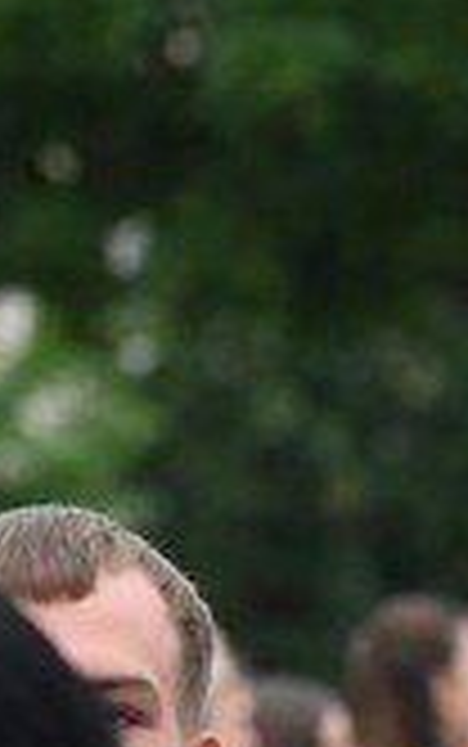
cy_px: 934
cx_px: 832
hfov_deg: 3.8
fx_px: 7008
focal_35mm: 344
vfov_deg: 6.1
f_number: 2.8
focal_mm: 70
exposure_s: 1/800
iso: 1600
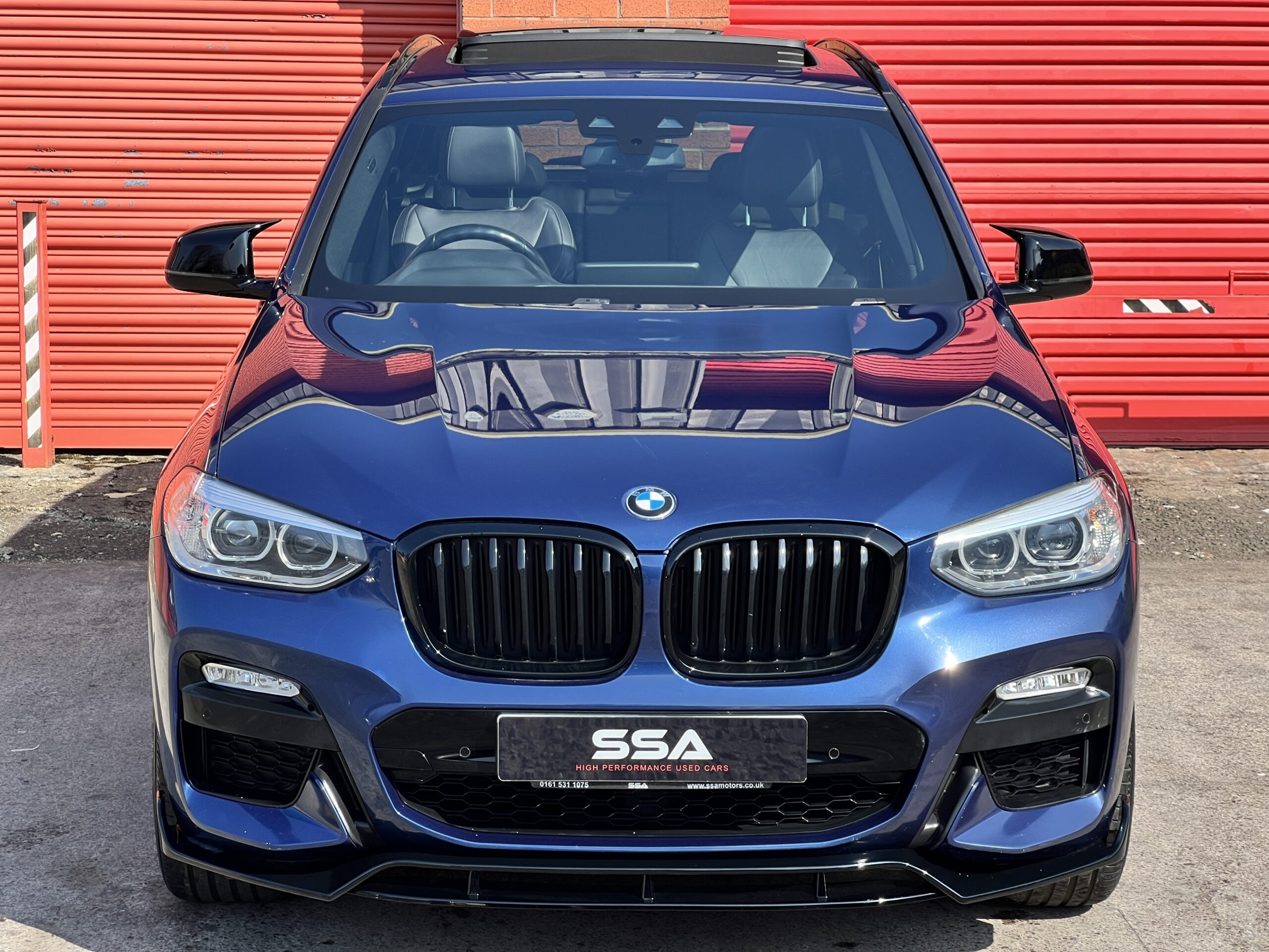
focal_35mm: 77
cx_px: 634
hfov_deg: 25.3
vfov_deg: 19.1
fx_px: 2823
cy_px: 476
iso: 32
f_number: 2.8
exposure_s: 1/320
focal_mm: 9
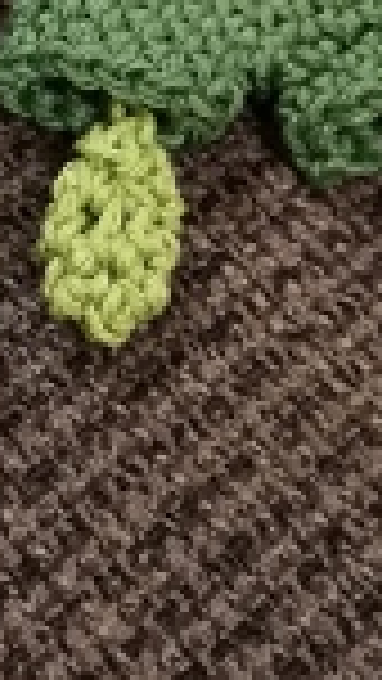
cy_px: 41
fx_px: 1638
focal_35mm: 91
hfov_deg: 13.1
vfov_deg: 22.7
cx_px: 0
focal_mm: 5.58
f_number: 1.8
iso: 640
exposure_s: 1/20
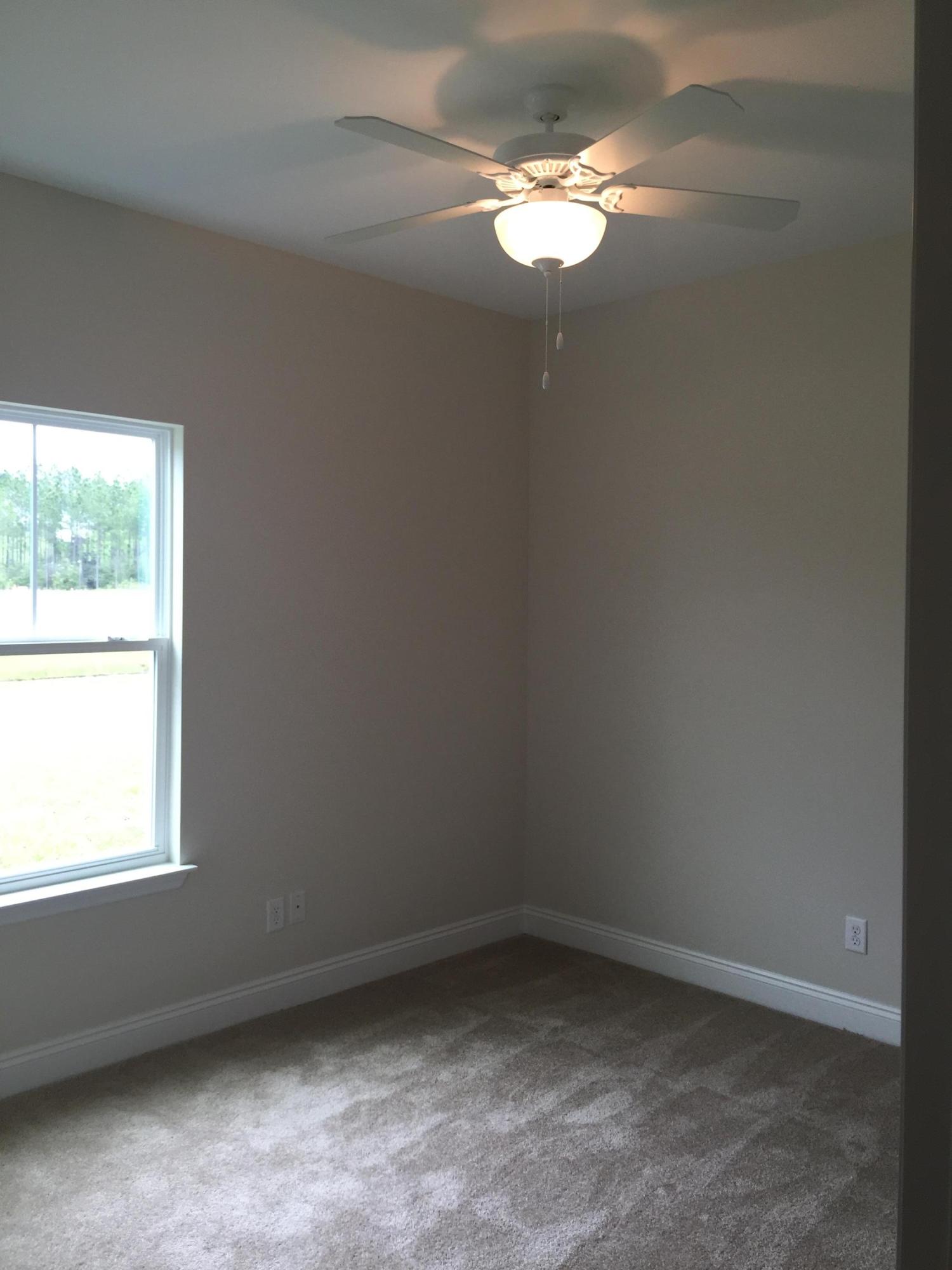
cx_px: 476
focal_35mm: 29
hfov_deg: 48.2
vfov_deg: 61.7
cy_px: 635
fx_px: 1063
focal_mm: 4.15
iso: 50
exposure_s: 1/120
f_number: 2.2
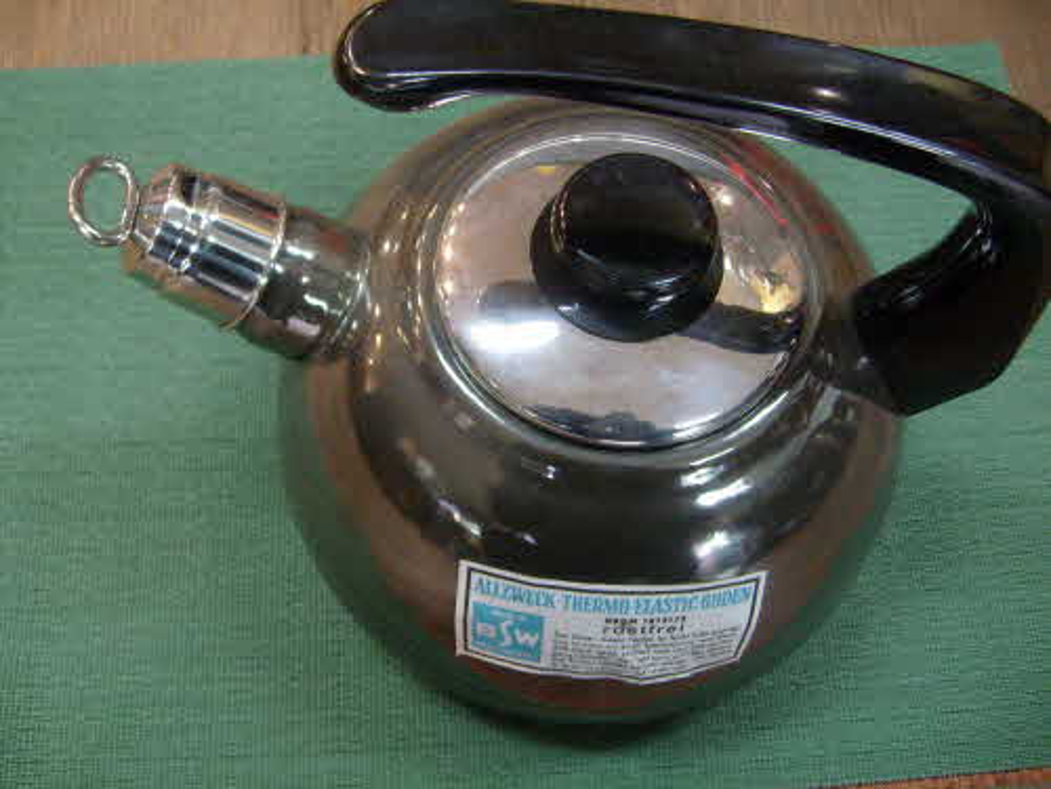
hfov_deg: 52.6
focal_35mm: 35
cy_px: 394
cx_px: 526
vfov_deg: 40.7
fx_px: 1063
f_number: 2.8
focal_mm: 5.8
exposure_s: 1/20
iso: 200
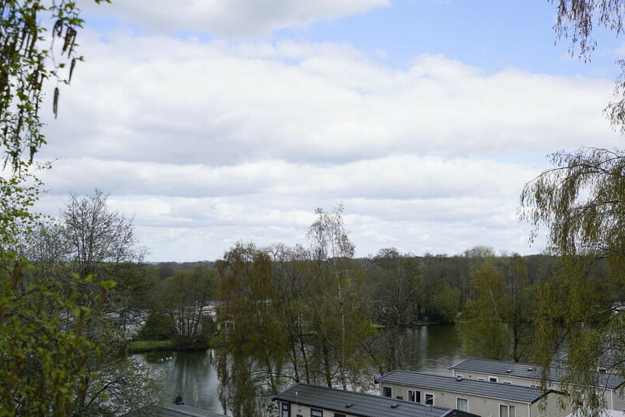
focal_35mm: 45
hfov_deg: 43.4
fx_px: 781
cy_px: 178
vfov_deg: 29.8
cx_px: 380
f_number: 6.3
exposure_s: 1/320
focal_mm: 35
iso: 100
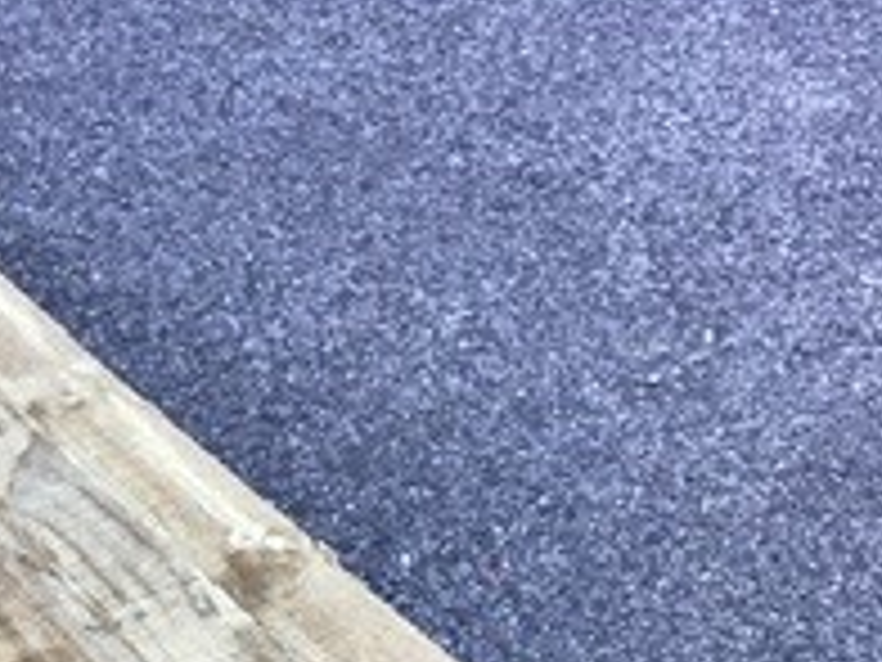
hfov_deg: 19.3
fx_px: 2573
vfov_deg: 14.3
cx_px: 243
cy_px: 752
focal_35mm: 101
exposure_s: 1/120
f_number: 2.4
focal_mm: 3.3
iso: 40
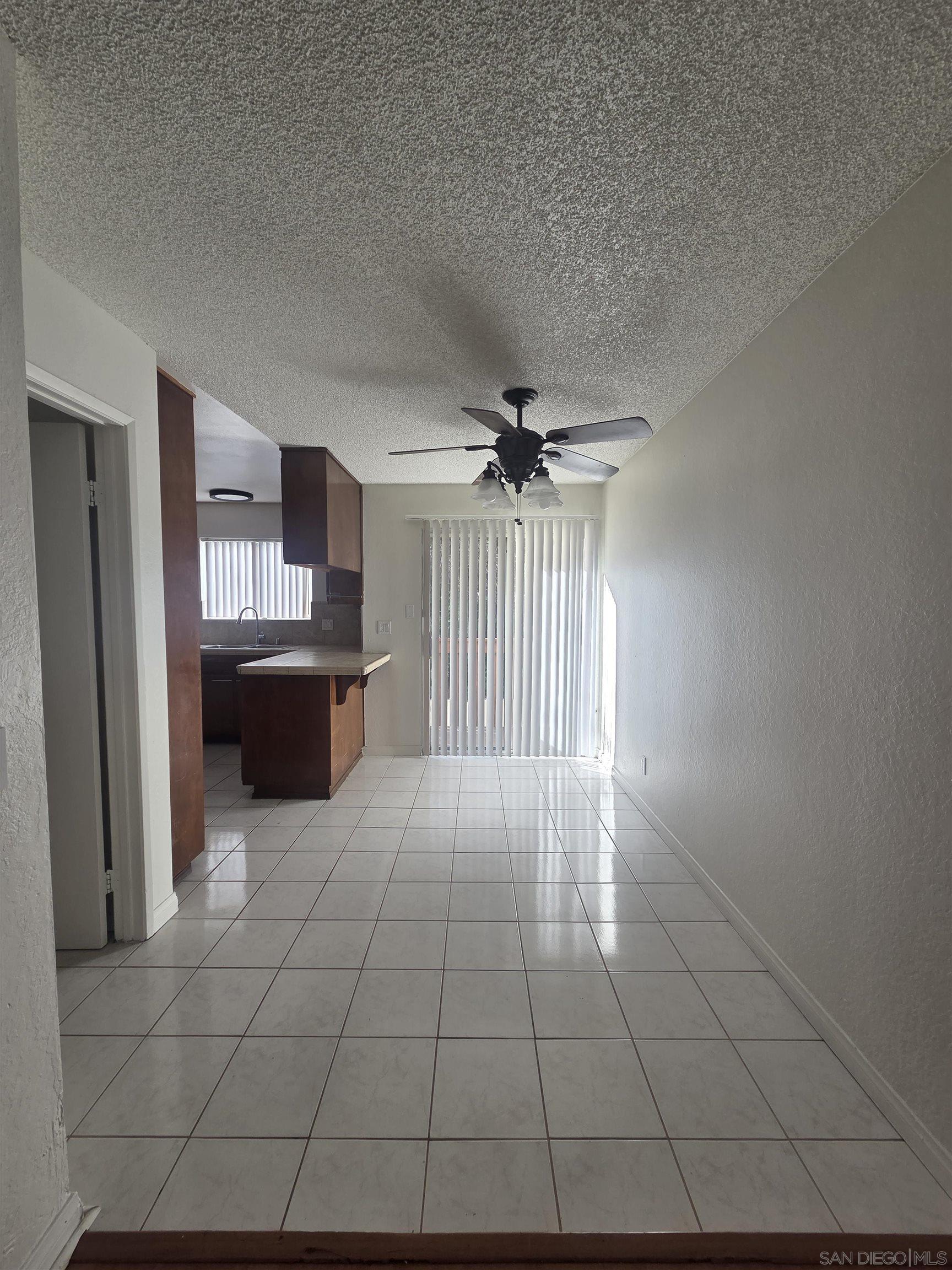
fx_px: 477
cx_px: 476
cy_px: 635
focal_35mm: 13
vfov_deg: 106.2
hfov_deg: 89.9
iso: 50
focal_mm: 2.2
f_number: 2.2
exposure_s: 1/125
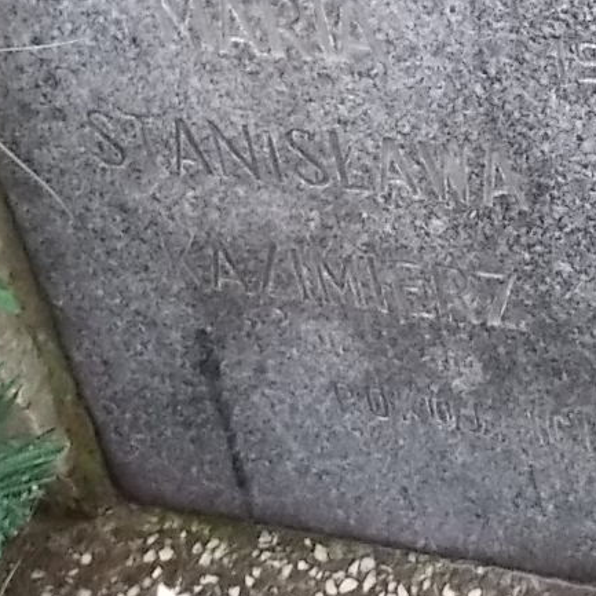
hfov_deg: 19.6
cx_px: 646
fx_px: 1656
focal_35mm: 85
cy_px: -69
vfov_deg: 19.5
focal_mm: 4.6
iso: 400
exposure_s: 1/25
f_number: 3.2
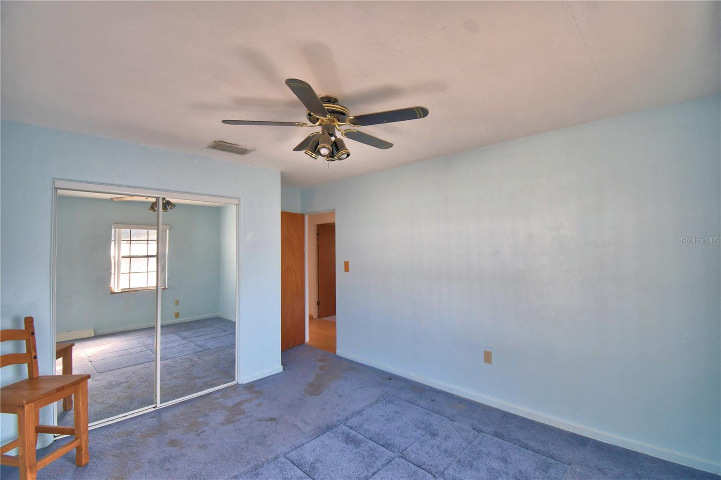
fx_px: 300
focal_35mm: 15
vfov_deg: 77.3
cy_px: 240
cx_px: 360
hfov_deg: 100.4
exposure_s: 1/125
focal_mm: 10
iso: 320
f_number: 4.5
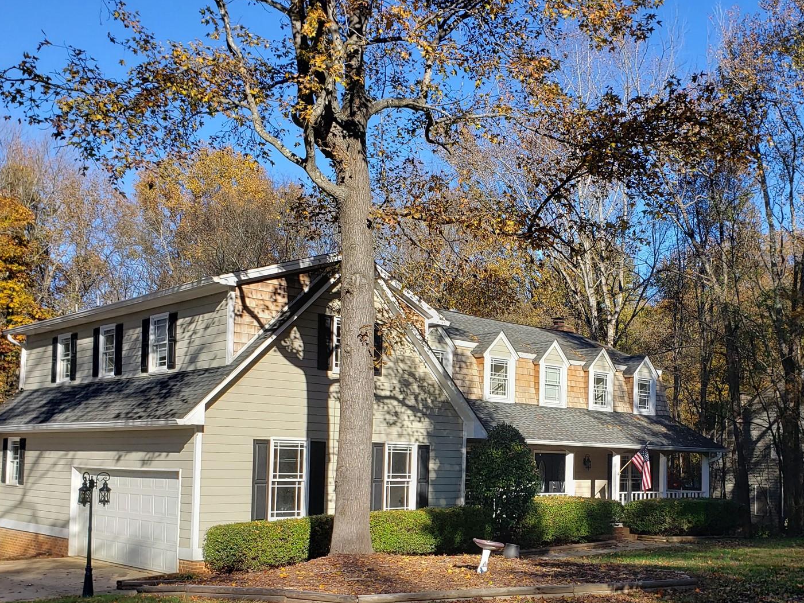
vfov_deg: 37.1
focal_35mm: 38
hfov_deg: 47.9
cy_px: 430
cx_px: 556
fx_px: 883
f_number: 2.4
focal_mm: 4.3
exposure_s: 1/917
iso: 50
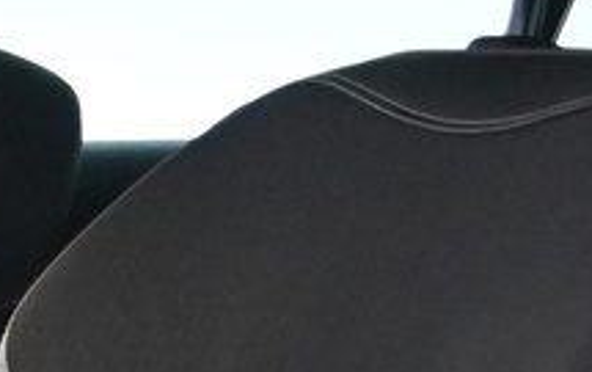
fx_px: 3437
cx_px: -631
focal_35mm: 213
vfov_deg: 6.0
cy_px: 725
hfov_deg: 9.2
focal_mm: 18.5
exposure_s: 1/40
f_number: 3.8
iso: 3200
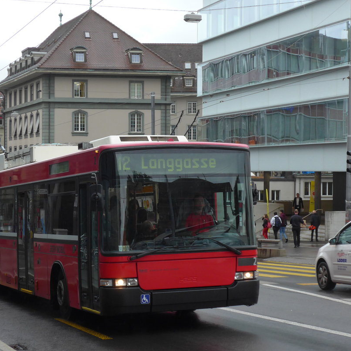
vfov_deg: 21.1
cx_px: 135
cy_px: 183
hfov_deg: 21.1
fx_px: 941
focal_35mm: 82
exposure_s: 1/320
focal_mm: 12.7
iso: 250
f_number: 3.7
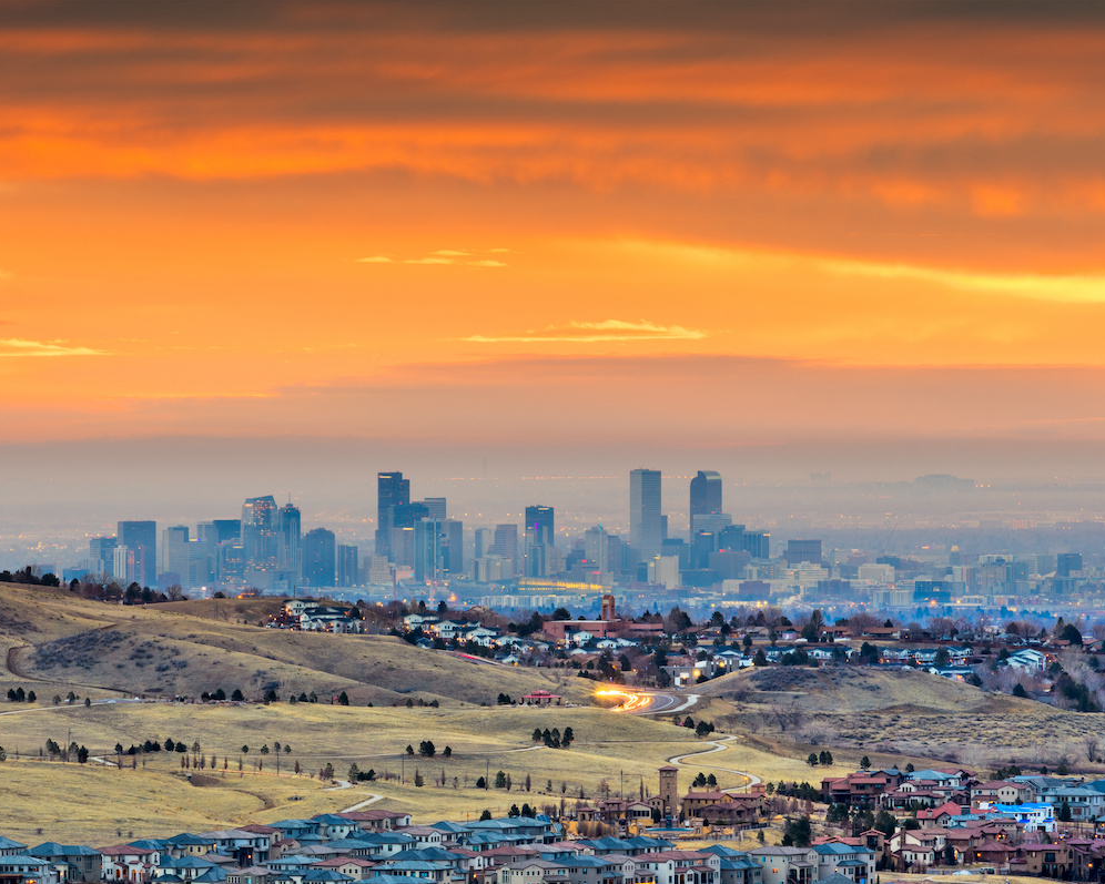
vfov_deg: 4.6
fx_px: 11088
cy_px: 442
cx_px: 498
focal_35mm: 339
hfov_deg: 5.7
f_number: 16
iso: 64
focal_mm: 200
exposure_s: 2
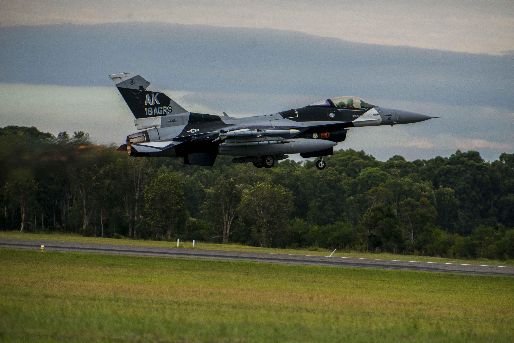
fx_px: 4999
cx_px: 257
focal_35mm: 350
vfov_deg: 3.9
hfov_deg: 5.9
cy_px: 172
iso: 500
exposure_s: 1/5000
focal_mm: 350
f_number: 5.6
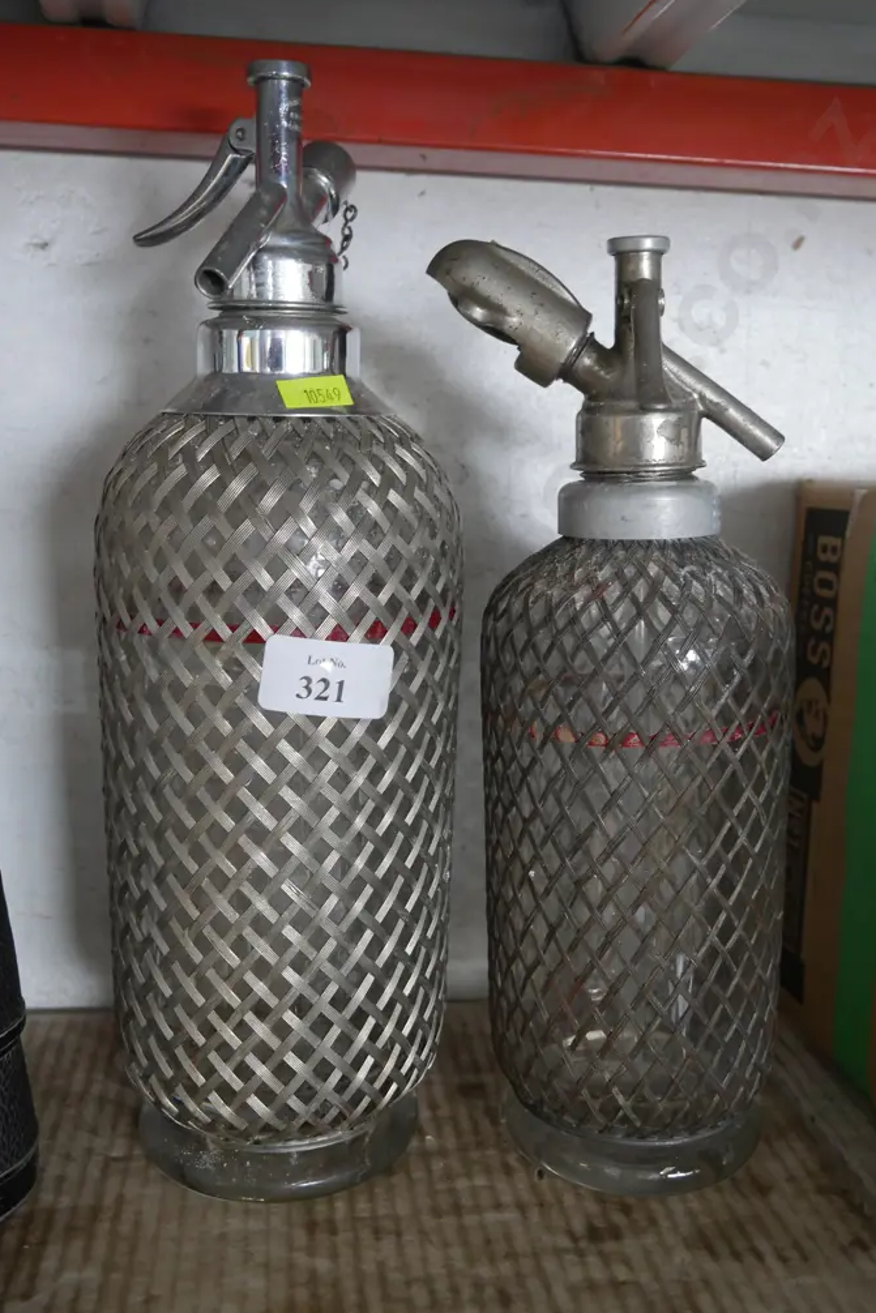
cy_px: 649
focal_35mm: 36
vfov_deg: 53.1
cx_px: 456
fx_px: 1313
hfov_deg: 36.9
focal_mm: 17
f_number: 4
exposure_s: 1/60
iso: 1250
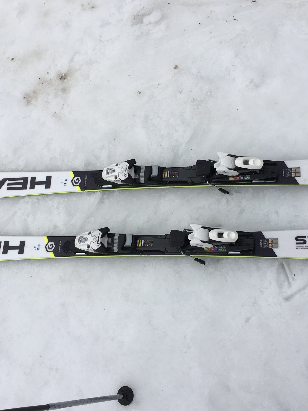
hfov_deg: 36.8
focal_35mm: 39
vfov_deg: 47.9
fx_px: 463
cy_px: 207
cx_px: 157
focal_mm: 4.15
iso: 25
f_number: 2.2
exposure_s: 1/2959
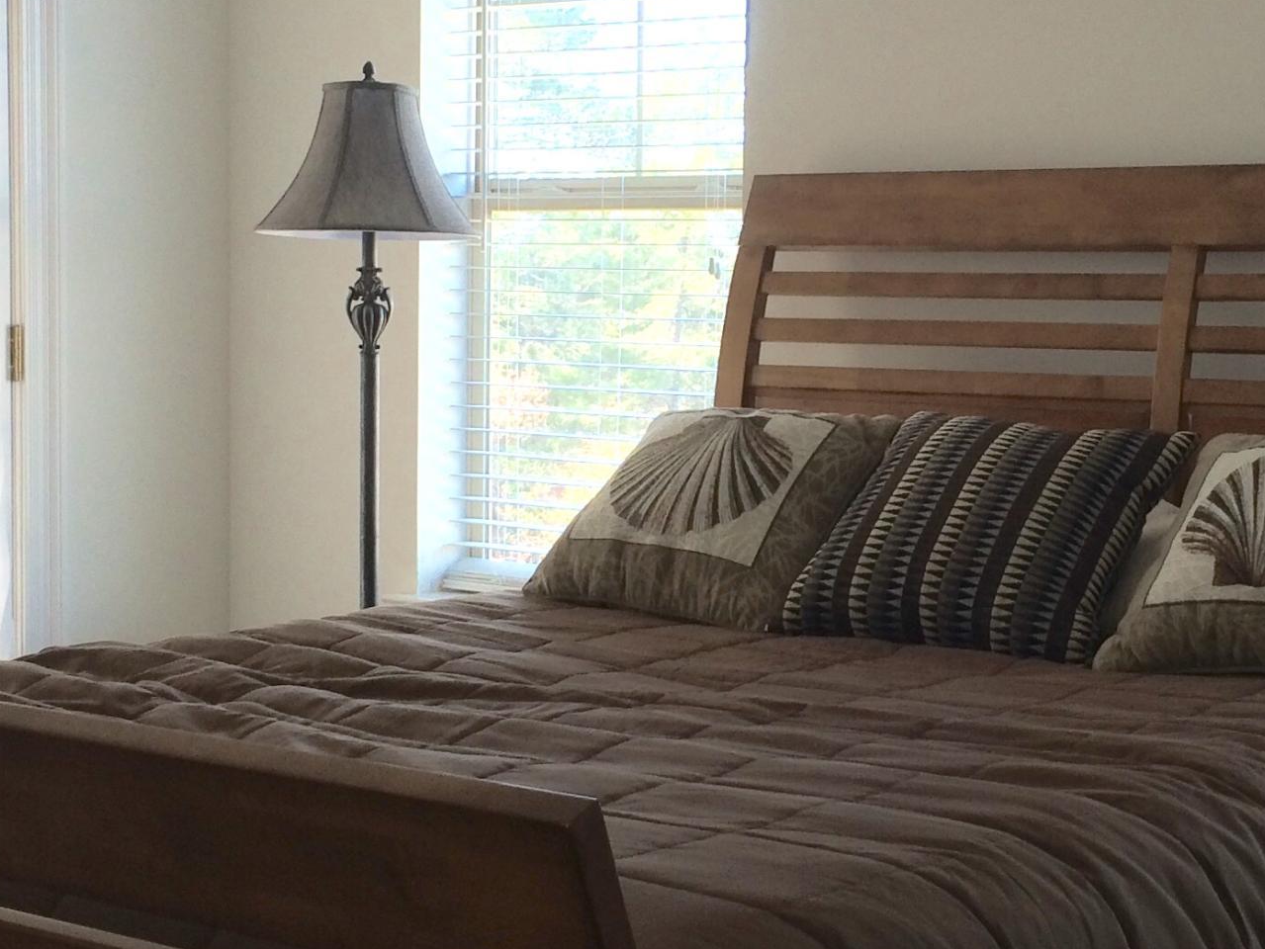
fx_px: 2486
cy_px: 393
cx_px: 779
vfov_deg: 21.6
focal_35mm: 68
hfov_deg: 28.5
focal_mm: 4.15
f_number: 2.2
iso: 50
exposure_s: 1/120
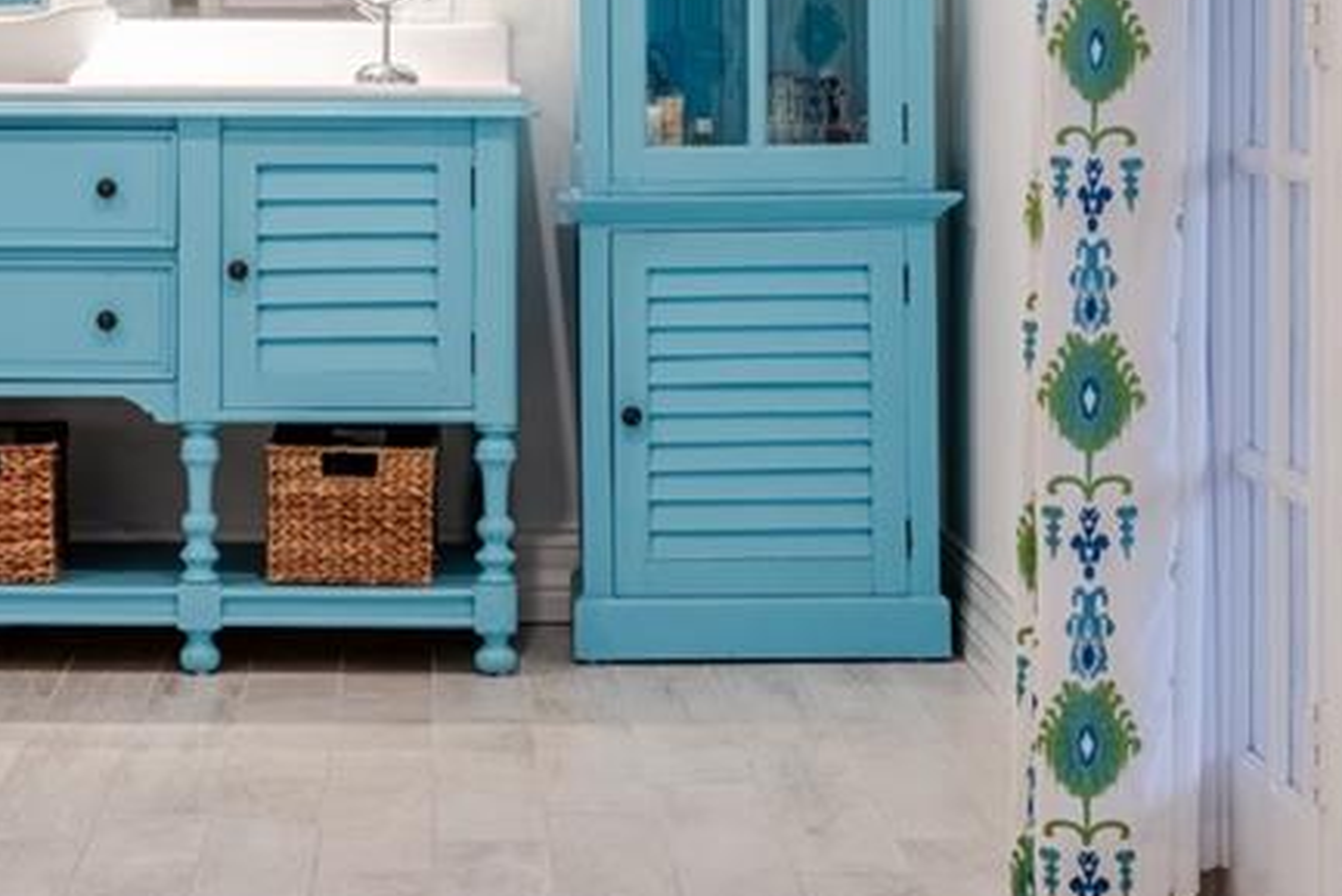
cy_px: -34
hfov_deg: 19.5
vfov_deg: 13.0
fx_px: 3878
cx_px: 322
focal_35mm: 104
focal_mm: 44
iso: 800
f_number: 11
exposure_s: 1/160
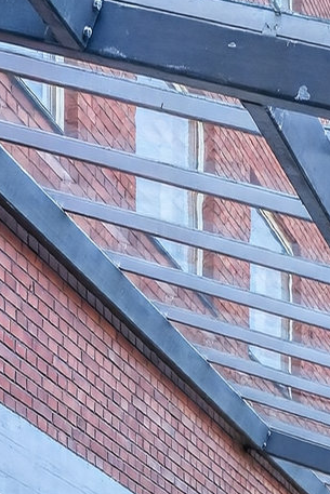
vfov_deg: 15.5
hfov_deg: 12.2
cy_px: 903
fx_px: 1539
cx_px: 107
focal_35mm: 112
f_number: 8
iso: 400
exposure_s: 1/15
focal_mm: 20
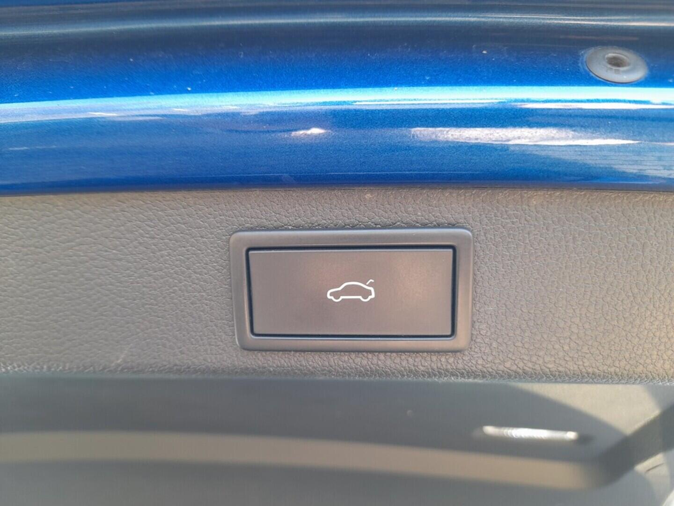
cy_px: 253
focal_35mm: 25
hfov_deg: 69.4
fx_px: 487
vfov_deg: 54.9
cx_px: 337
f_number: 2
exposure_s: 1/50
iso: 80
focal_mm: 4.6
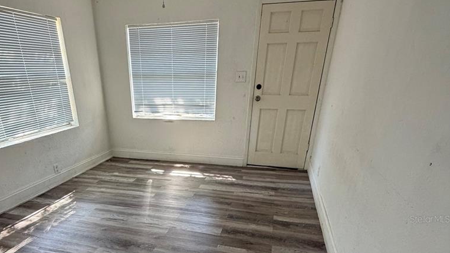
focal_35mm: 24
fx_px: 286
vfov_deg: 44.2
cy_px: 219
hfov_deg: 75.7
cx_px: 186
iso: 320
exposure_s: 1/121
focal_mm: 2.22
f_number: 2.2
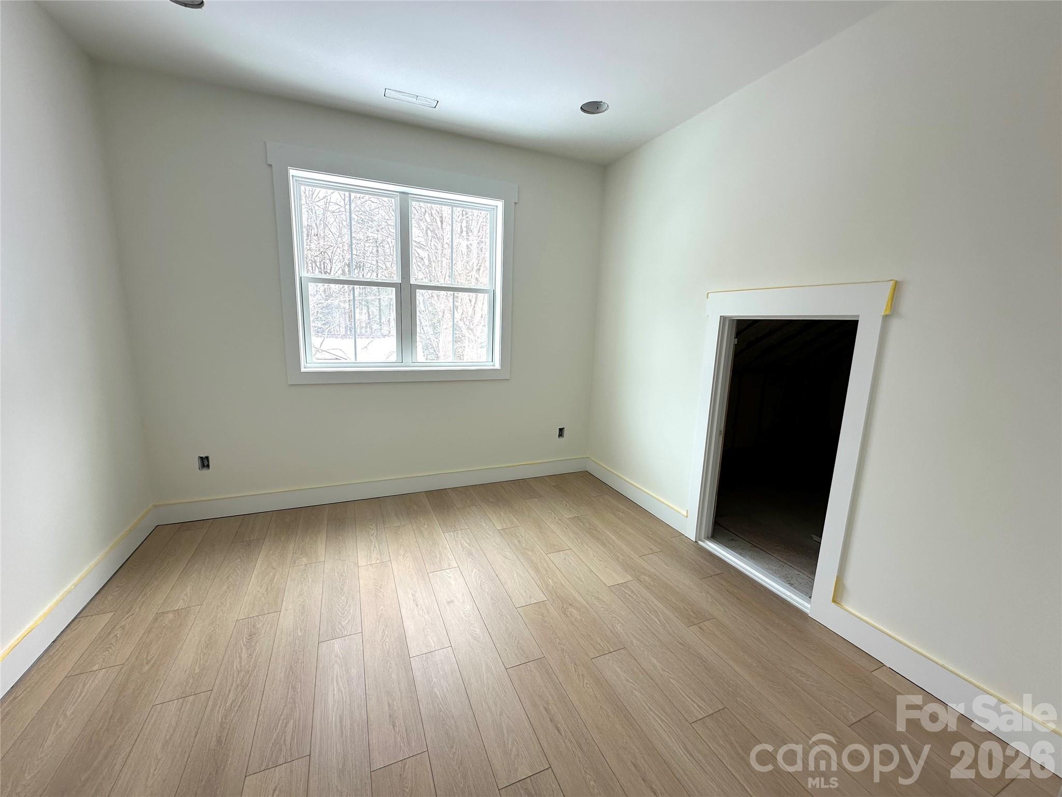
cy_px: 398
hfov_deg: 102.1
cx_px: 531
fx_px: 430
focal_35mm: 14
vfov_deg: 85.7
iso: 40
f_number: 2.2
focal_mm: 2.22
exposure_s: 1/99
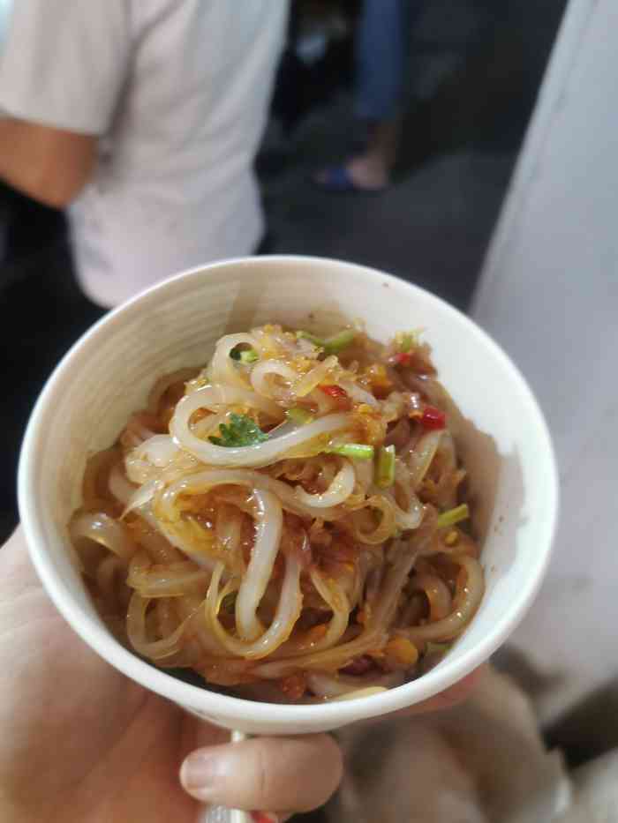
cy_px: 412
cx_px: 309
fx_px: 643
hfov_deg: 51.4
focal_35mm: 27
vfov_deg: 65.3
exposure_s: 1/40
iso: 400
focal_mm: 5.56
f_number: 1.6
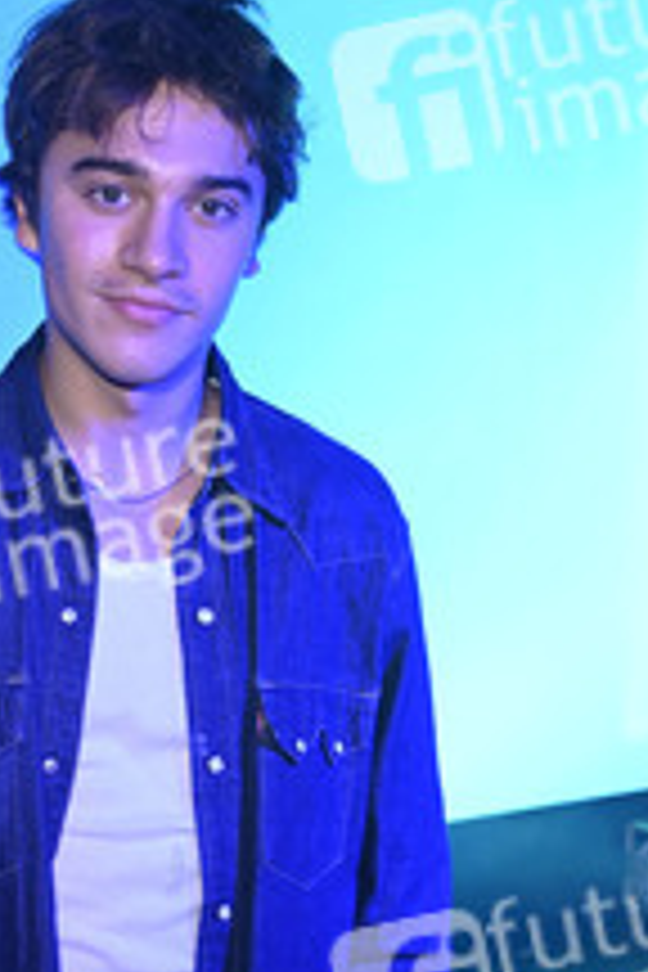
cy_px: 752
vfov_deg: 31.2
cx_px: 153
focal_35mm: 63
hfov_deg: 21.4
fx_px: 1701
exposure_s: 1/40
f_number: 5.6
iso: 2000
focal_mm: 34
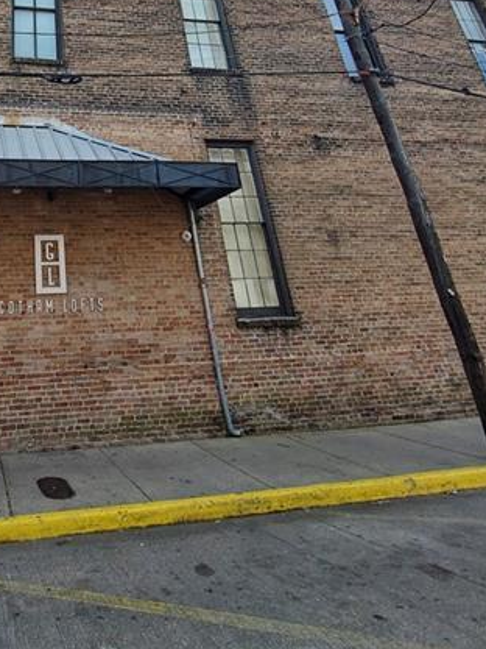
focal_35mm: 24
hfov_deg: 50.7
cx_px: 53
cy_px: 126
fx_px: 449
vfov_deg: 65.0
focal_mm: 1.8
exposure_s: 1/836
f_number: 2.2
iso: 50
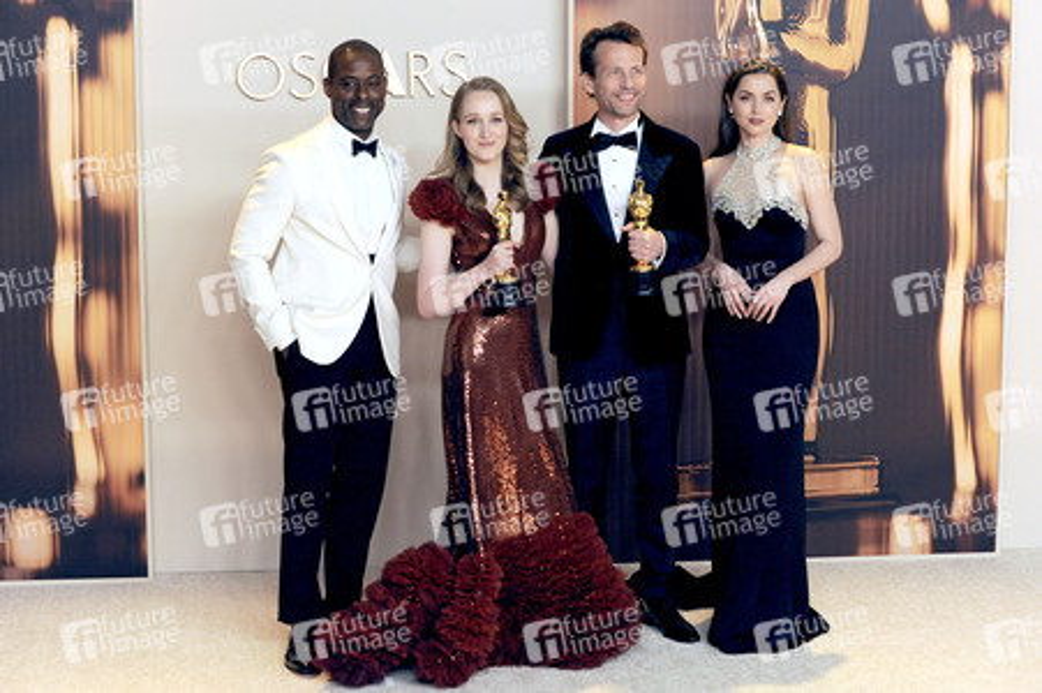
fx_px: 2314
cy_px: 346
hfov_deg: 25.4
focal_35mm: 80
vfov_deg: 17.0
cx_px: 521
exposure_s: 1/200
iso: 2000
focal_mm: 80
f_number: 5.6
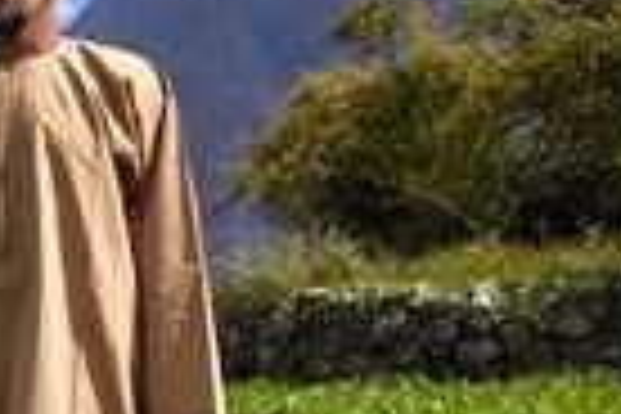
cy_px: 342
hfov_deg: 17.2
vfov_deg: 12.7
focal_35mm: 107
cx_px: -313
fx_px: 1846
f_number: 8
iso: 400
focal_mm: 35
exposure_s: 1/1250
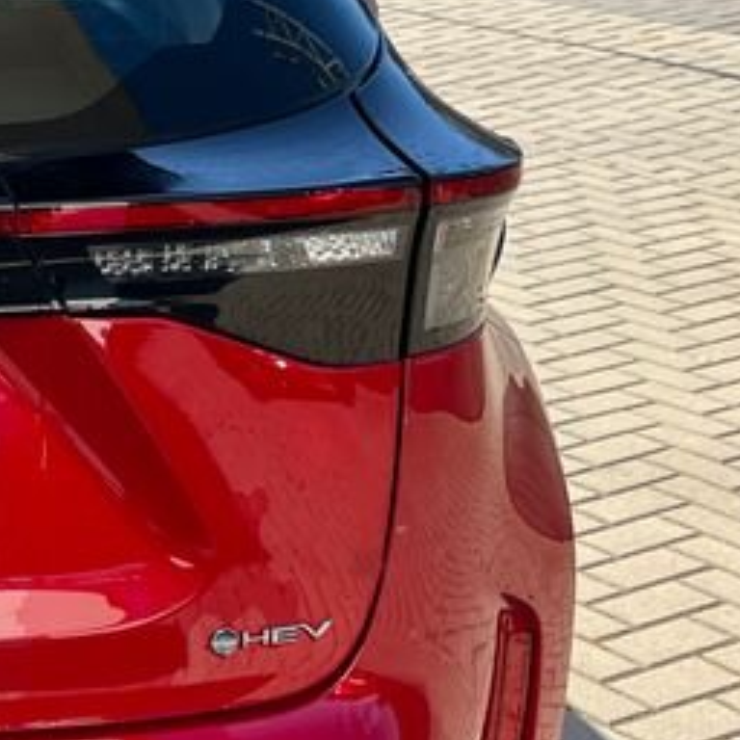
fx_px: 2225
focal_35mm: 92
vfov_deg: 18.9
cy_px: 387
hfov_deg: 16.8
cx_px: -431
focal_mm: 5.1
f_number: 1.6
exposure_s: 1/1036
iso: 50
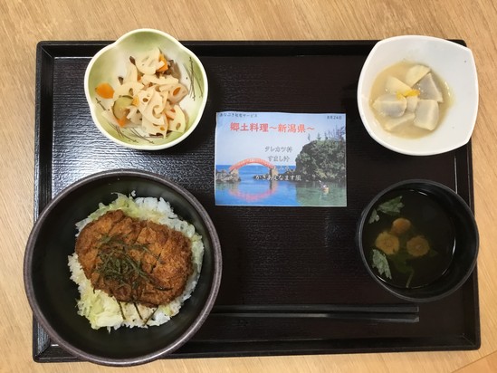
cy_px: 186
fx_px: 445
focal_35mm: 31
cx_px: 248
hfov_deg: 58.3
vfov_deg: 45.5
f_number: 2.4
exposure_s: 1/30
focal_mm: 3.3
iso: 40
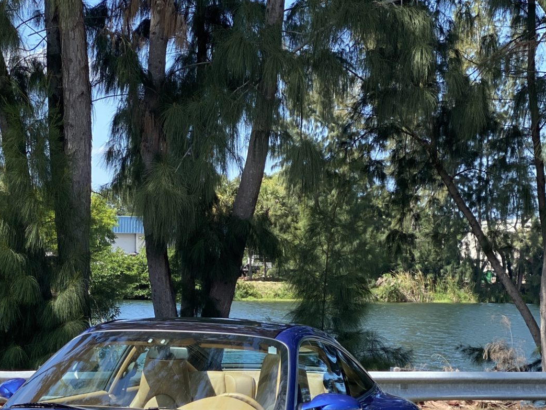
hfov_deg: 19.1
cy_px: 334
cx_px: 140
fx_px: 1609
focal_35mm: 102
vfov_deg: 14.4
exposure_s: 1/623
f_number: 2
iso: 20
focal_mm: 6
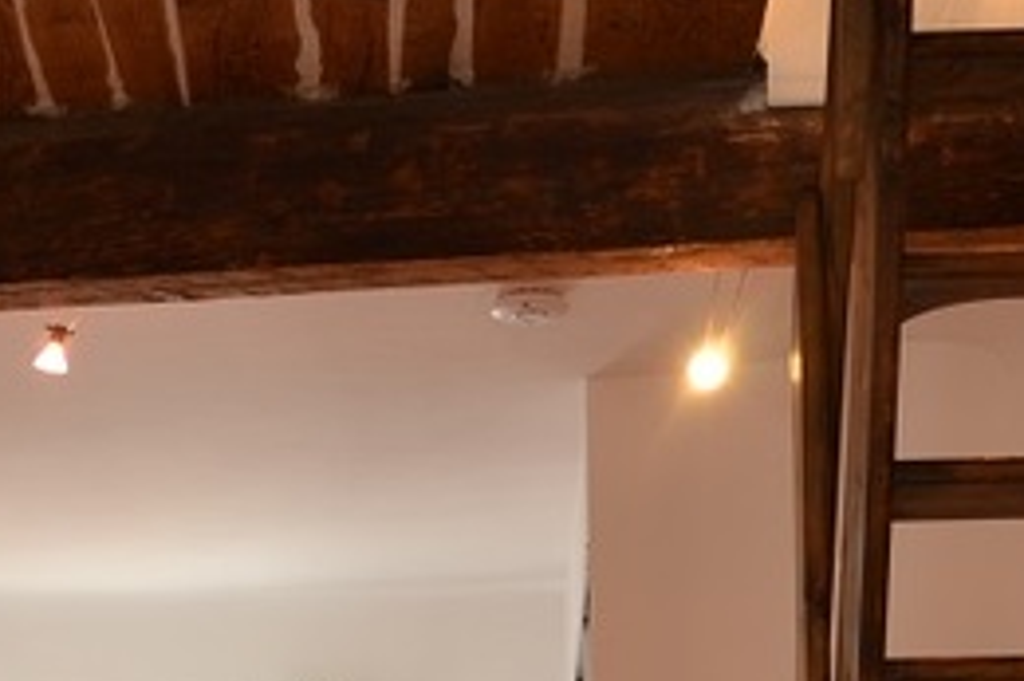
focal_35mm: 104
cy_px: 1262
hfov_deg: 19.2
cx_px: 24
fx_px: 2956
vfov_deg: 12.0
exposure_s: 1/6
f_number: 3.5
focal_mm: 18
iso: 100
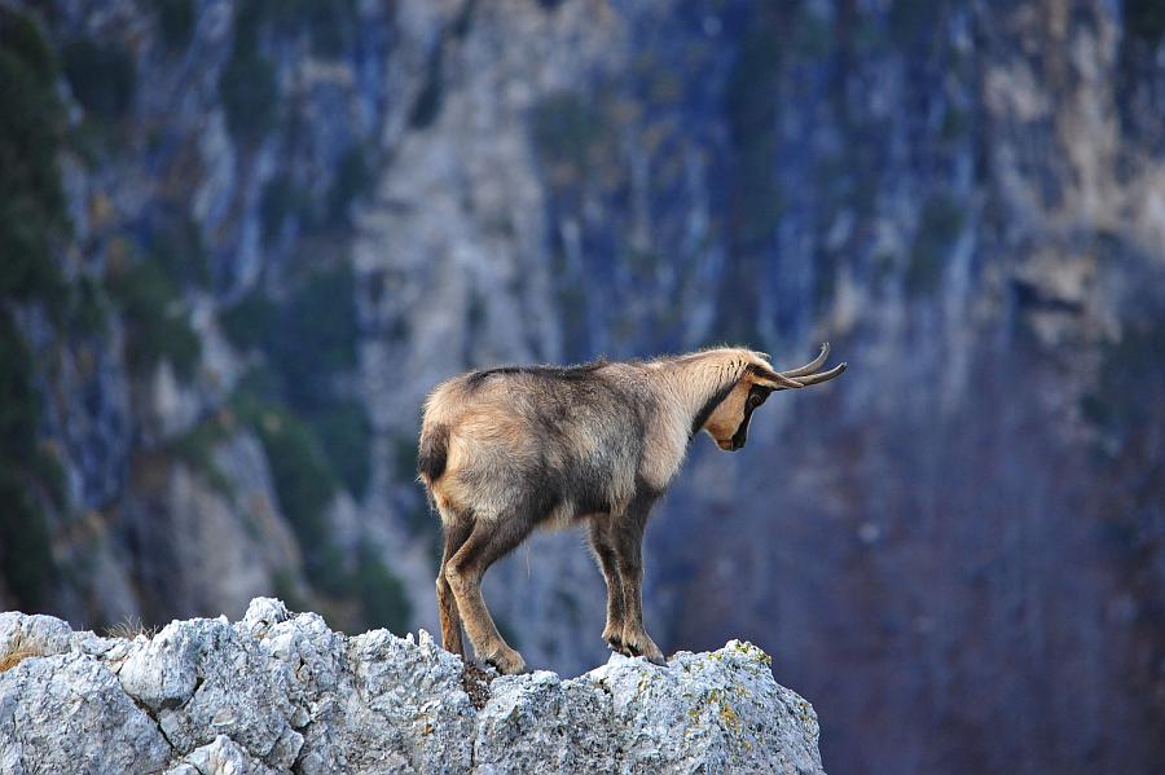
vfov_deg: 2.7
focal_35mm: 500
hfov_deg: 4.1
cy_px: 388
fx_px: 16171
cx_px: 582
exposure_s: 1/500
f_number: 11
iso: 2000
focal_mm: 500
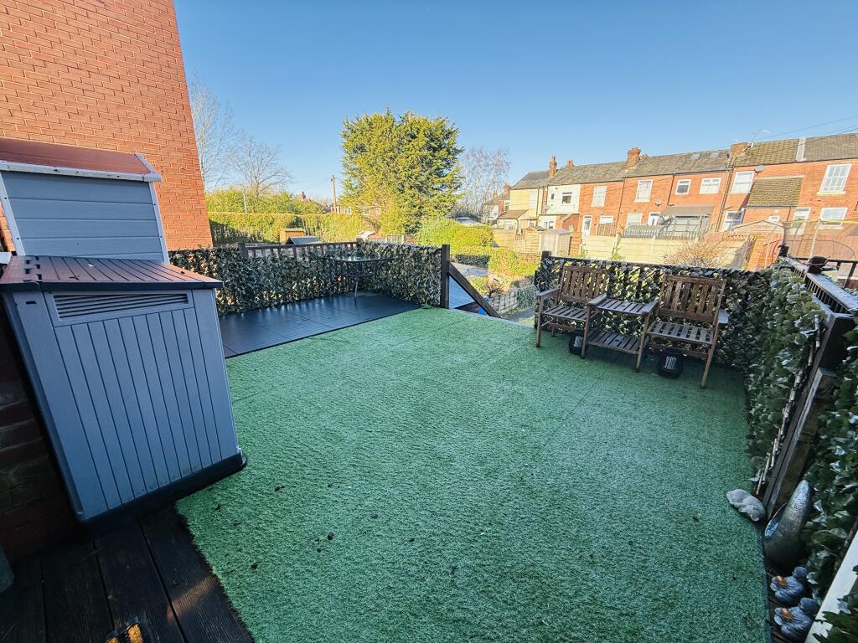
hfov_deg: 102.1
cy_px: 322
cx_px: 429
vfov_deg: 85.7
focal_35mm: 14
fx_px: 347
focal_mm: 2.22
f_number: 2.2
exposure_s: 1/261
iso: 64
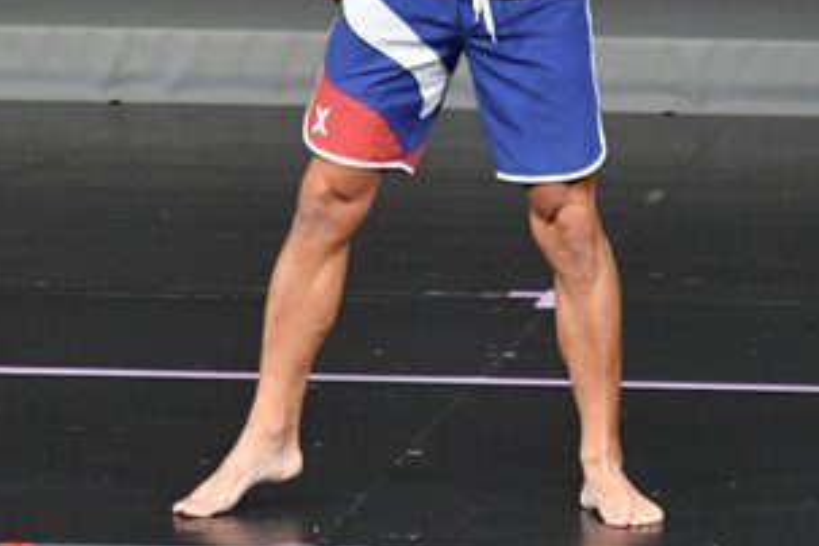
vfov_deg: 1.6
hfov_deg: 2.3
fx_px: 20041
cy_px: -3
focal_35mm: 881
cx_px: 420
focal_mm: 230
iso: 4000
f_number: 5.6
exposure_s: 1/400
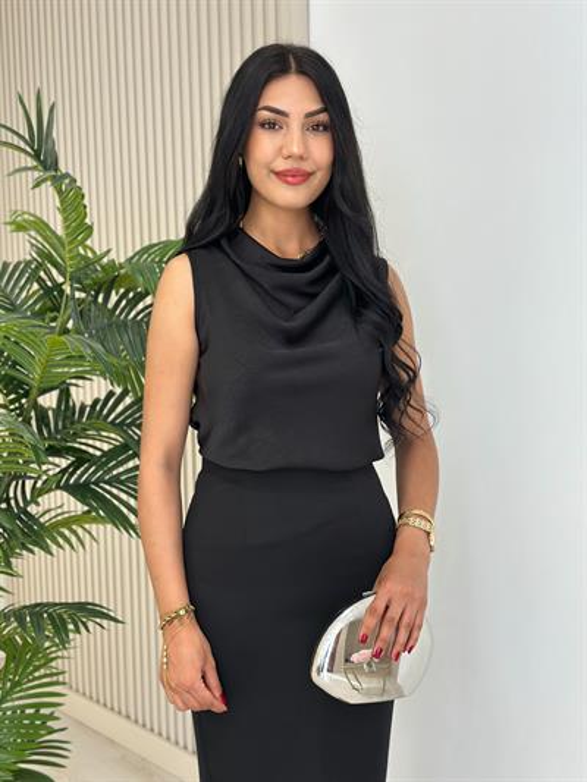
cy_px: 391
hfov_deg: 30.3
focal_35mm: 48
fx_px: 1085
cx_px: 294
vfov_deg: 39.6
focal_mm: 6.86
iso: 64
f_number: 1.78
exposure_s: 1/141
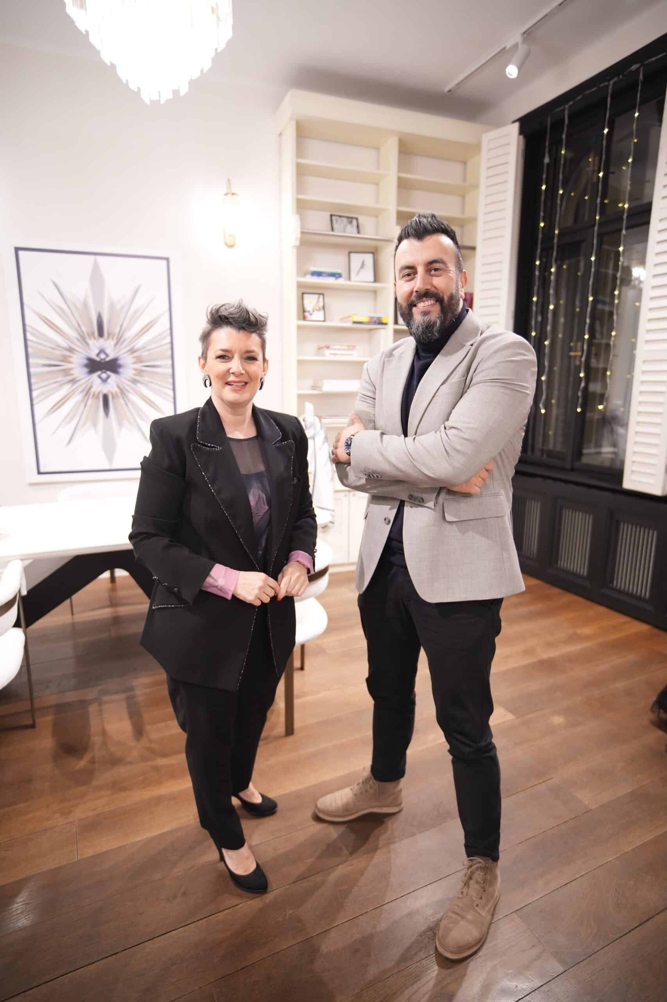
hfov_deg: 63.2
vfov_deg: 85.4
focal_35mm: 20
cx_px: 334
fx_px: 542
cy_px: 501
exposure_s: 1/160
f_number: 1.4
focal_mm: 13
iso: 400
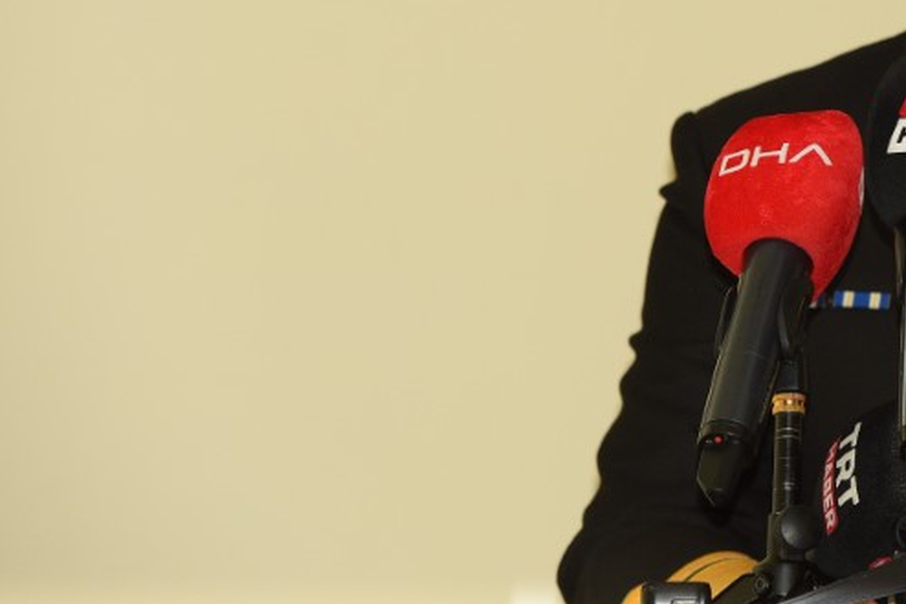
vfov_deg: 3.9
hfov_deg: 5.9
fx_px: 8805
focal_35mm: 350
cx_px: 1053
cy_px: 4
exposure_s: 1/125
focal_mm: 150
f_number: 6.3
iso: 800
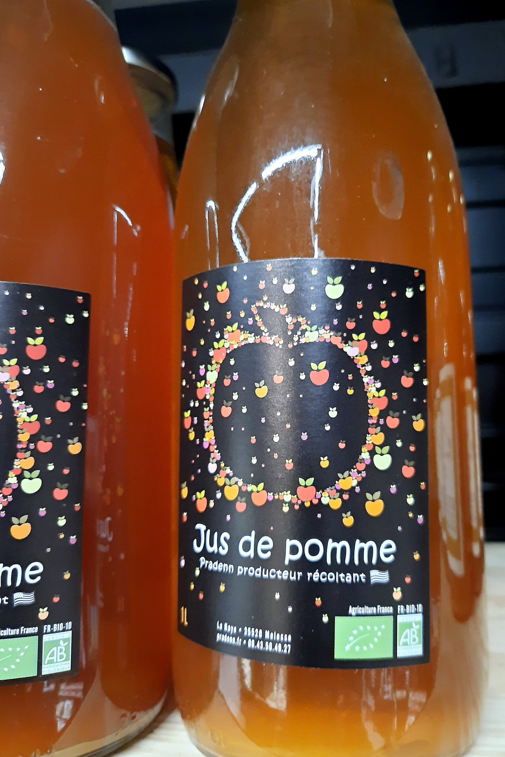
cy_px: 388
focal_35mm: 27
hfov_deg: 47.8
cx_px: 293
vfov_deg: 67.4
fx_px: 568
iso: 1000
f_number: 2
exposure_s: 1/33
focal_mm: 4.6
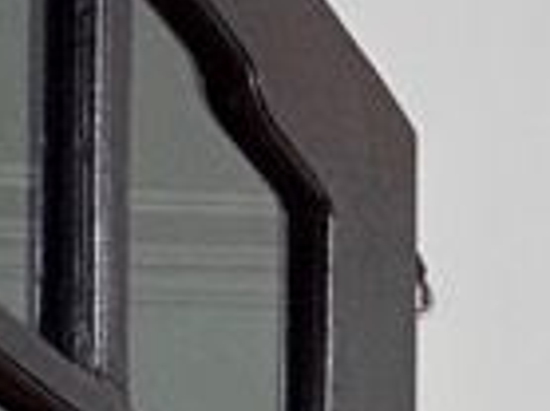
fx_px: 1635
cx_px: 1250
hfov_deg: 14.2
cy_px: 1344
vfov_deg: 9.7
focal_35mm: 103
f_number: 2.2
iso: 125
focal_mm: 2.22
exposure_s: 1/100
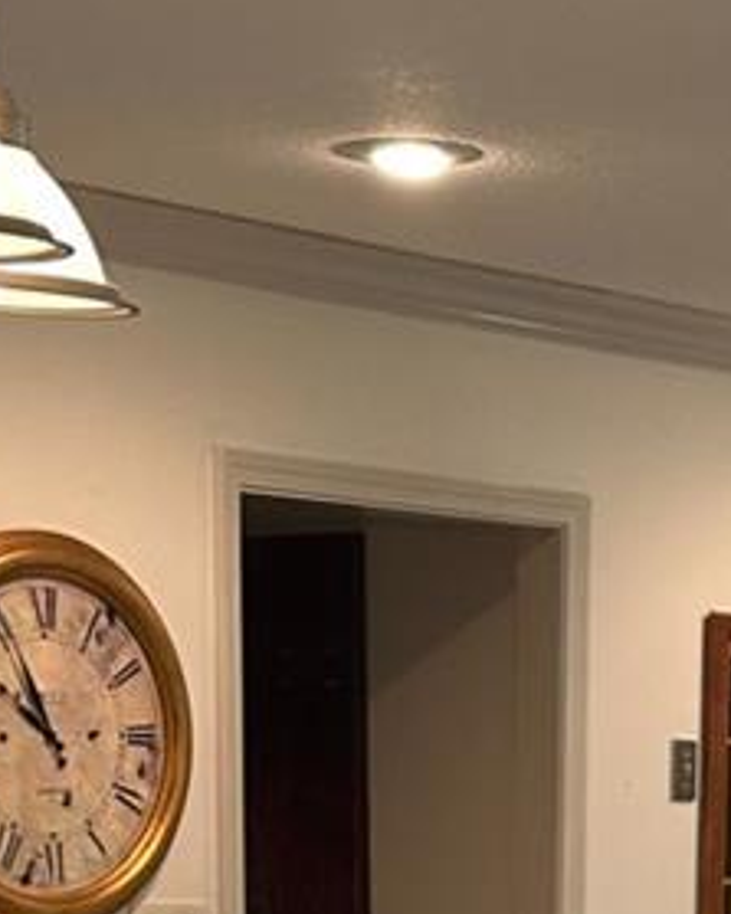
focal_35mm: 126
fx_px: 3409
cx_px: 752
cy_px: 1376
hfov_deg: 12.1
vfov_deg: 14.3
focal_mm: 6.86
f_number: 1.78
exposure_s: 1/60
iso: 200
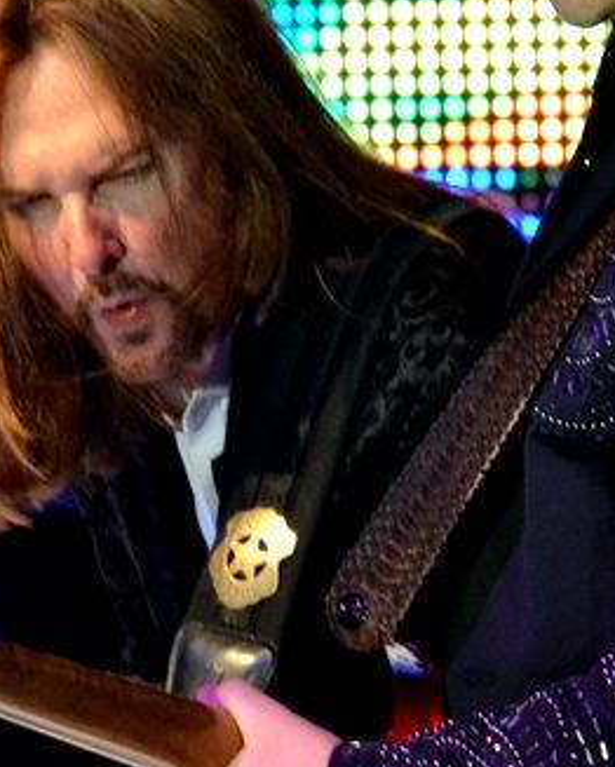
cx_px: 655
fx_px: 28095
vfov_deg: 1.6
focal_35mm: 1236
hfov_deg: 1.3
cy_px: 466
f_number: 5.6
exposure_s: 1/100
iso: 1600
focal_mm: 240
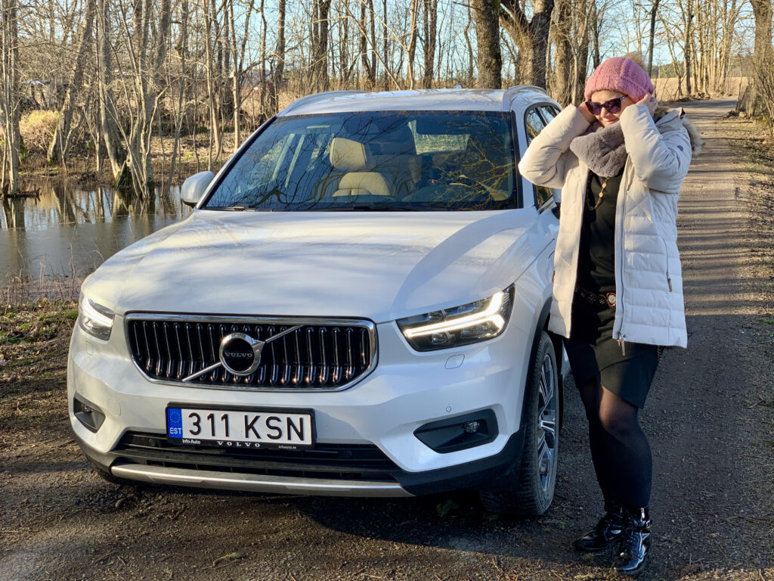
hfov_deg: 36.8
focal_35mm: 52
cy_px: 290
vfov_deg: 28.0
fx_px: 1163
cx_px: 387
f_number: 2.4
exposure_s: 1/139
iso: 16
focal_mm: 6
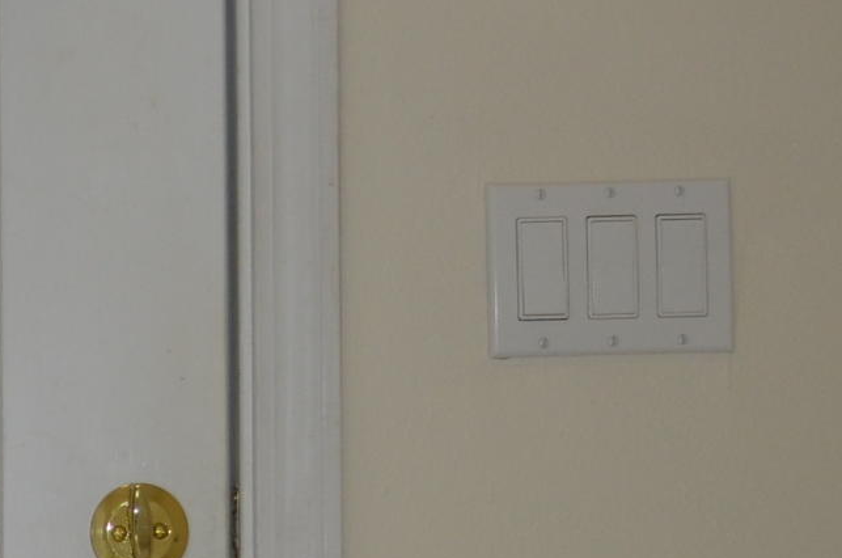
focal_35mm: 154
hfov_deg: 12.7
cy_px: 619
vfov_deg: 8.8
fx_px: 3595
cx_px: -420
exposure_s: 1/125
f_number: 4
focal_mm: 22
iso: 320
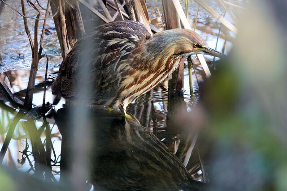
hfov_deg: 3.9
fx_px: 4258
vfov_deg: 2.6
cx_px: 144
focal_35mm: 534
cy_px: 96
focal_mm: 195.64
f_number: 4
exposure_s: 1/250
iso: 800
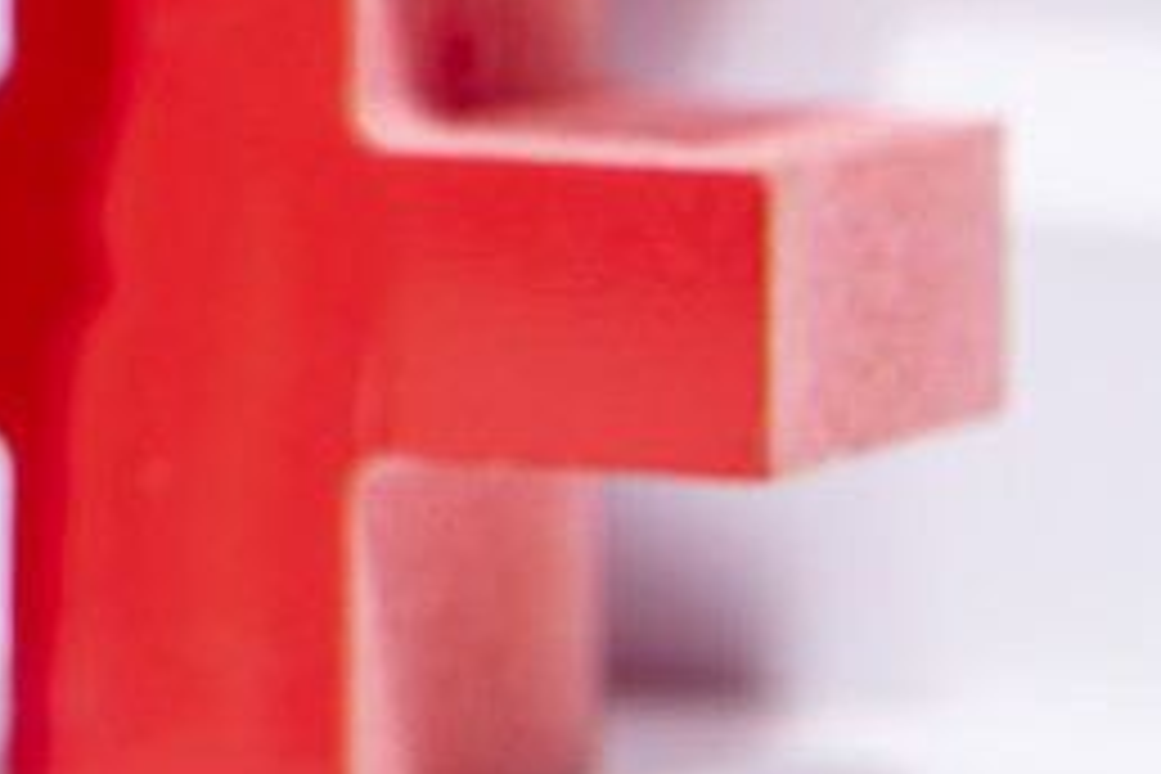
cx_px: -1089
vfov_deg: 4.2
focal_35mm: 326
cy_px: -364
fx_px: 10513
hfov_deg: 6.2
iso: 160
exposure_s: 1/400
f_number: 9
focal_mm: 70
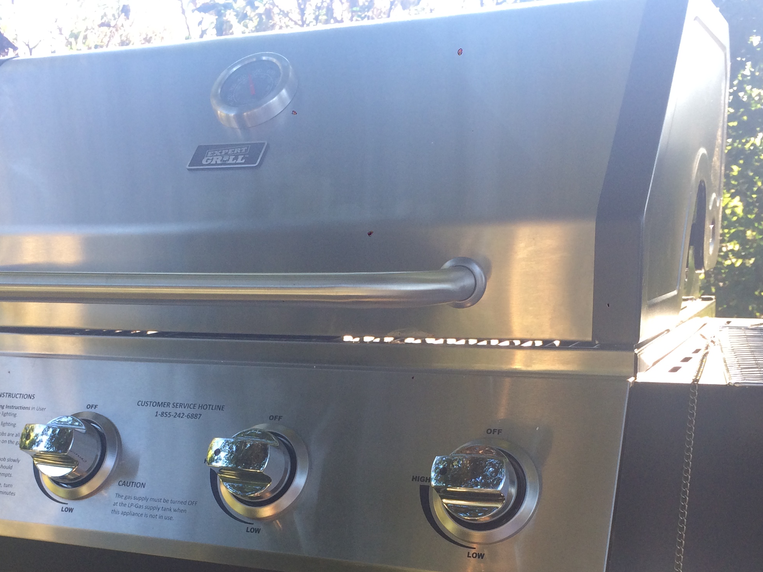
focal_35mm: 48
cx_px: 330
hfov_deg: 39.6
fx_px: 1058
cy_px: 467
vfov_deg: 29.5
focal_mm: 4.15
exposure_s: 1/120
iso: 50
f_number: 2.2
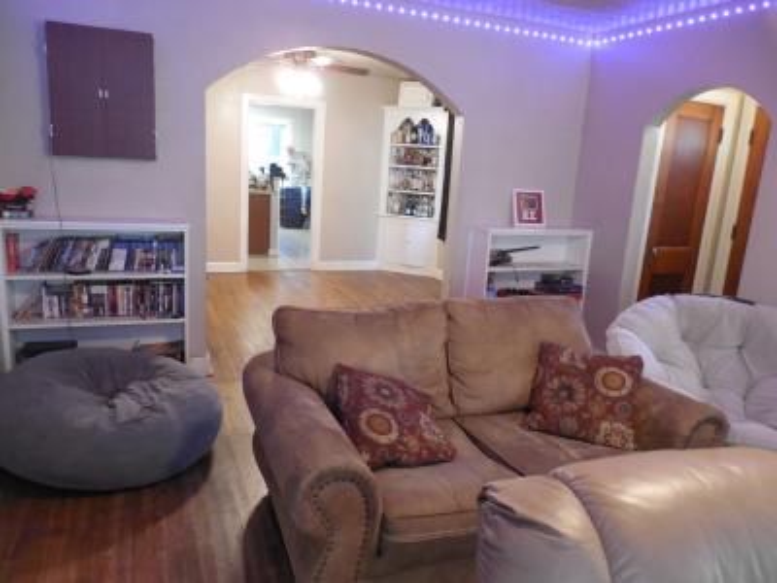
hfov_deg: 69.4
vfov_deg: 54.9
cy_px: 292
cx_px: 388
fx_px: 561
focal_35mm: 25
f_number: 3.3
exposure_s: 1/13
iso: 400
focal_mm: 4.5
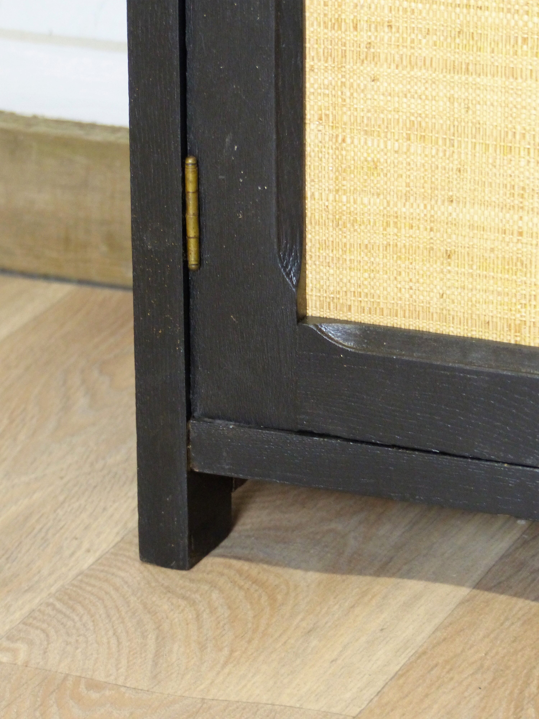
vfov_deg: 10.7
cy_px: 360
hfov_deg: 8.1
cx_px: 270
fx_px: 3820
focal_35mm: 184
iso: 400
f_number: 2.8
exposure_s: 1/25
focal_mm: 30.1
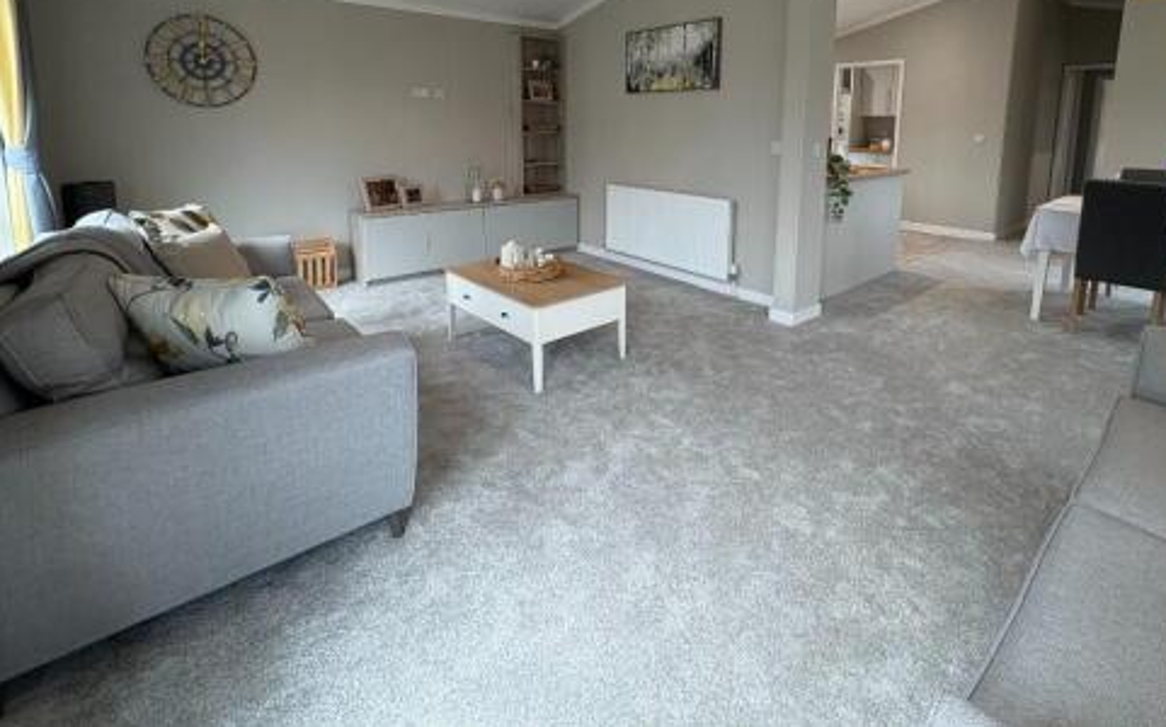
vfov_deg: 62.1
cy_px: 202
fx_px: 572
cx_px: 624
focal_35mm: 18
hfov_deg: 91.0
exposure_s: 1/100
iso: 125
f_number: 2.2
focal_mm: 2.22
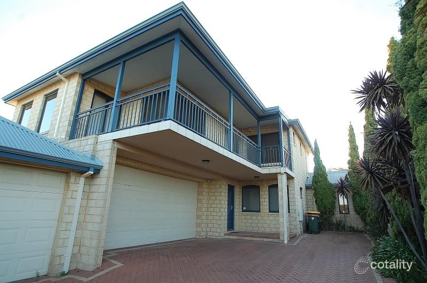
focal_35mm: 18
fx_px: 213
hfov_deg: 90.1
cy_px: 142
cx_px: 214
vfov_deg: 67.2
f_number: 5.6
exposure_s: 1/125
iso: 400
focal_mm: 12
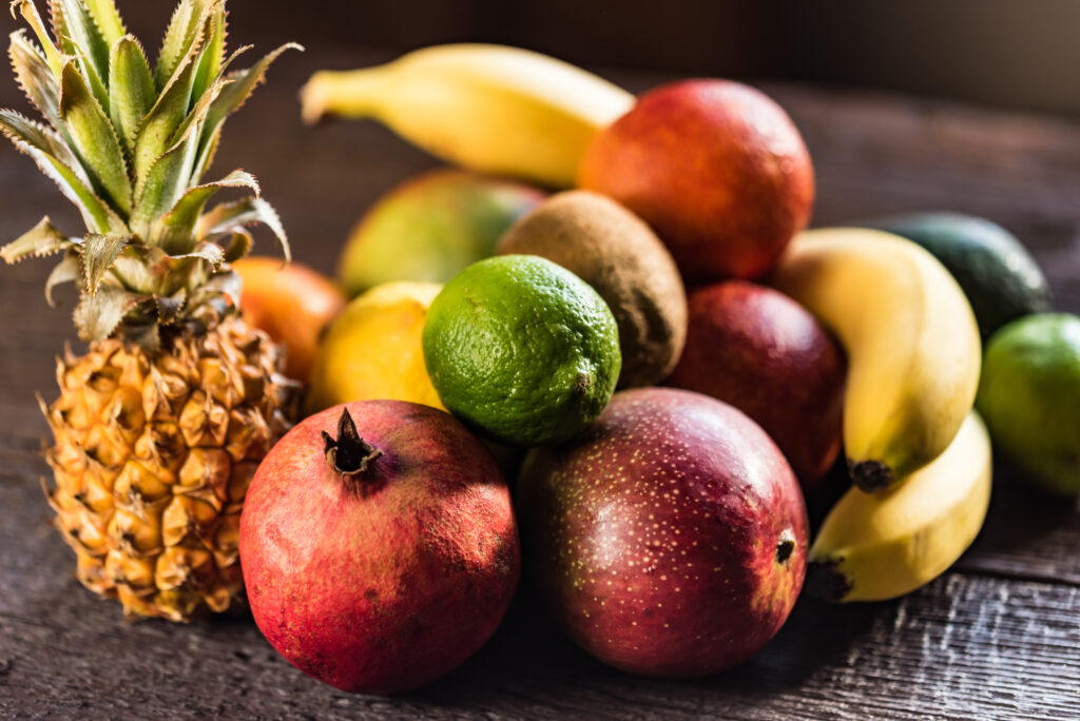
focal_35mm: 90
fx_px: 2701
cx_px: 540
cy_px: 360
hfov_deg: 22.6
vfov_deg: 15.2
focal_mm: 90
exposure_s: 1/200
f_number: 3.2
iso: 200
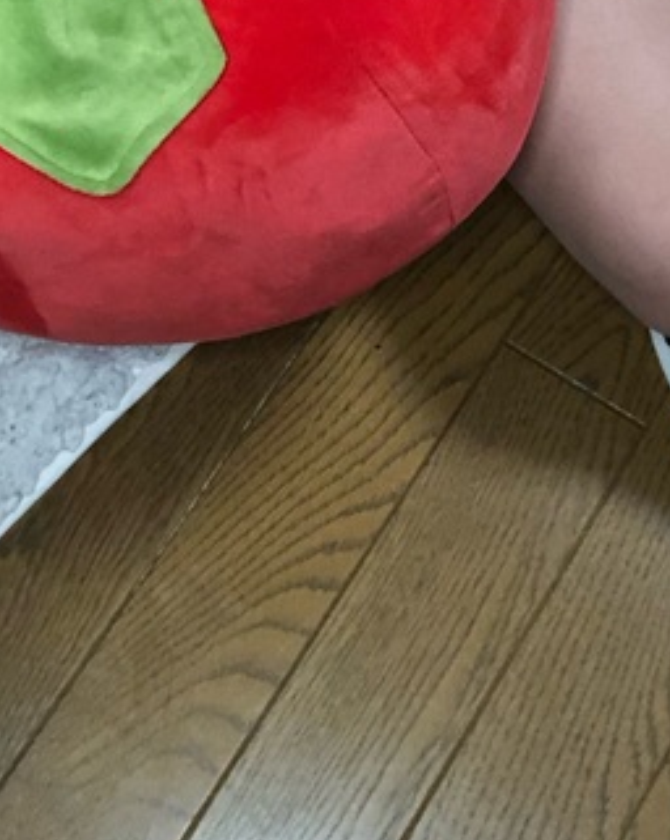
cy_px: 86
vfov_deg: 23.8
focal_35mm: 78
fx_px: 1937
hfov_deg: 19.6
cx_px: 441
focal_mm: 2.87
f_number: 2.2
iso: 250
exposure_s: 1/60
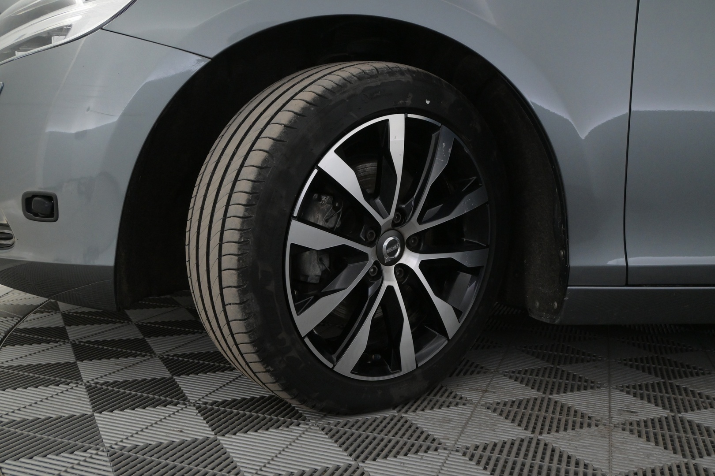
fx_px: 685
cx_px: 358
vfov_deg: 38.4
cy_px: 238
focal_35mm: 34
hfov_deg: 55.1
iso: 2500
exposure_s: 1/125
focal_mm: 23
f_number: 5.6
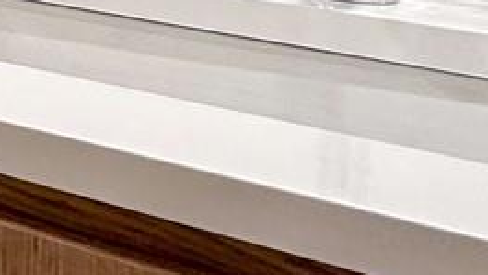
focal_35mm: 92
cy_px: -227
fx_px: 1190
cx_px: -867
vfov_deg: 12.0
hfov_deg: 12.6
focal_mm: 2.22
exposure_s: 1/120
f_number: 2.2
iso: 160
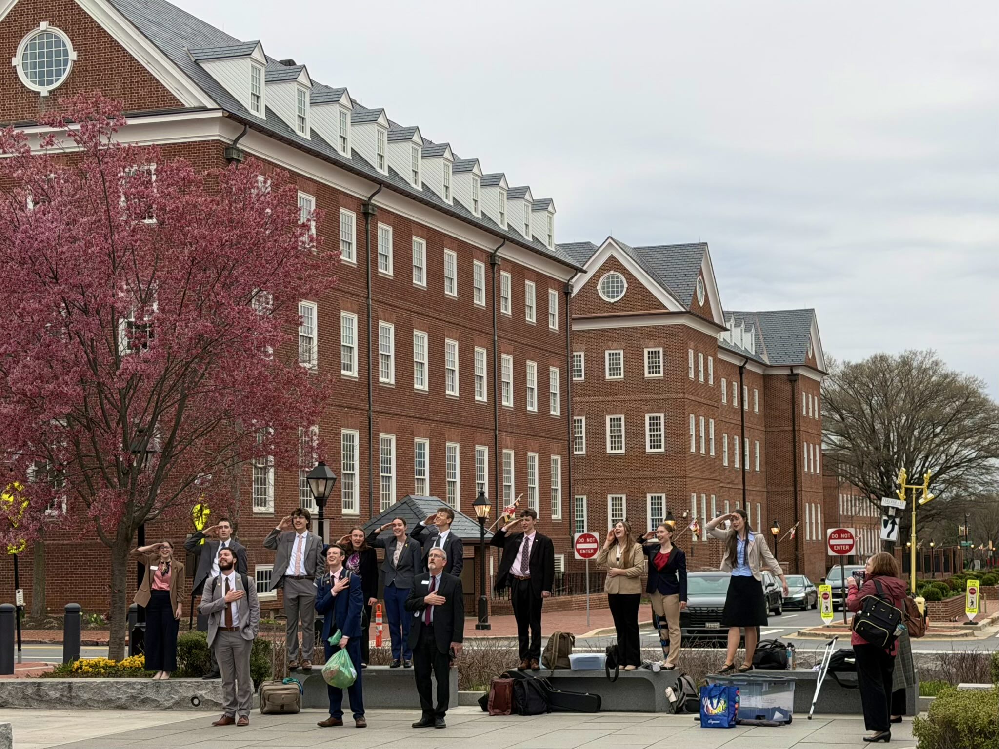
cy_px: 374
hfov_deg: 39.7
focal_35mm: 48
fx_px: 1385
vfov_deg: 30.3
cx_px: 500
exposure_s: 1/669
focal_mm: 6.76
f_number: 1.78
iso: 64
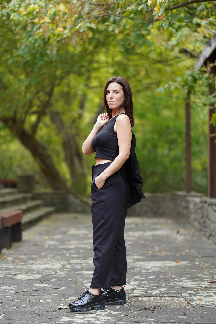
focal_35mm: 85
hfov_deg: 16.1
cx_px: 108
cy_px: 162
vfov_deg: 23.9
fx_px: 765
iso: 400
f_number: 2
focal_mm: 85
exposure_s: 1/1000
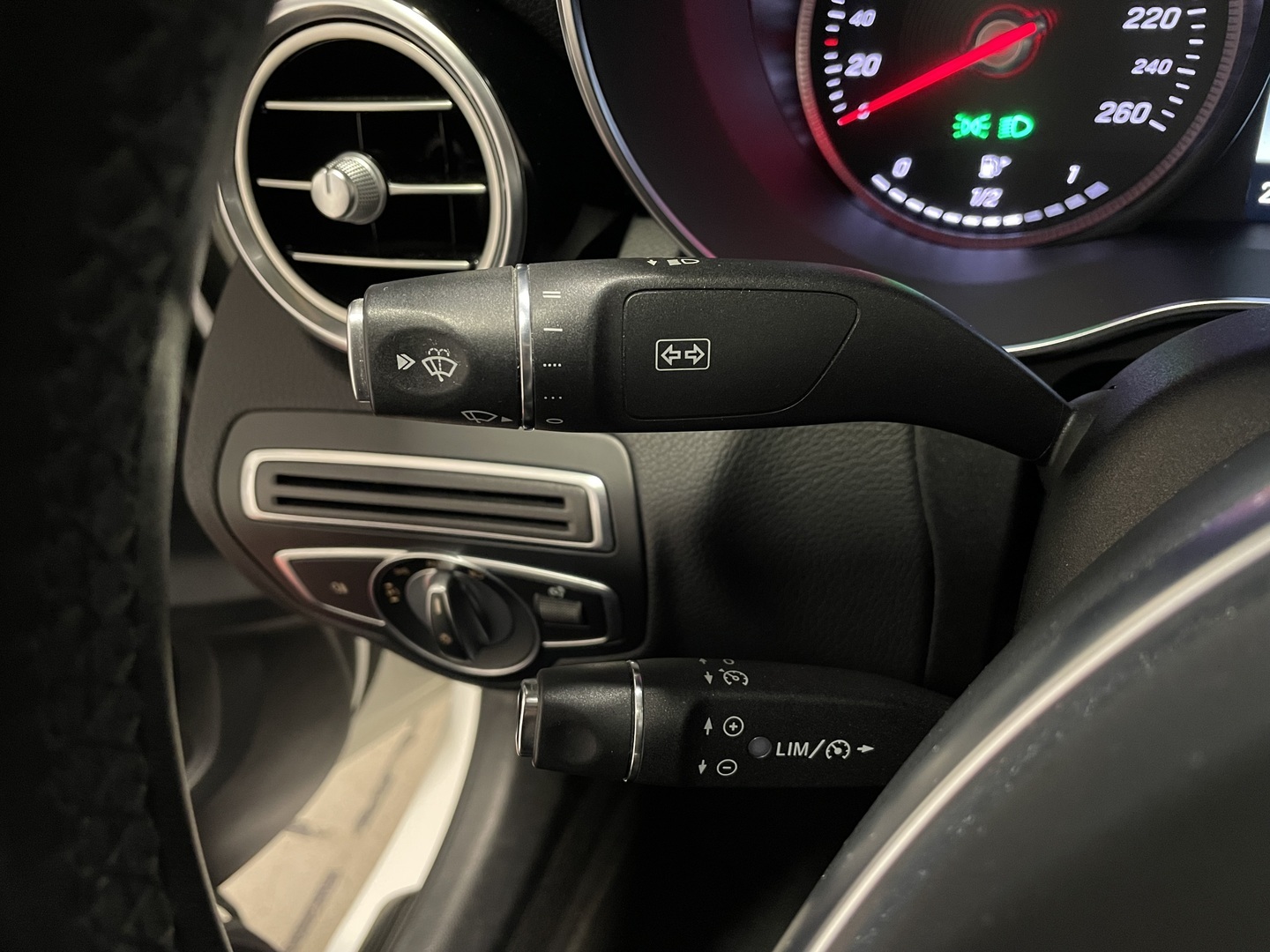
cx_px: 635
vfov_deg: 53.1
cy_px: 476
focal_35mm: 26
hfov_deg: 67.3
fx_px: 954
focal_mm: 4.2
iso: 640
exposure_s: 1/34
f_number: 1.6
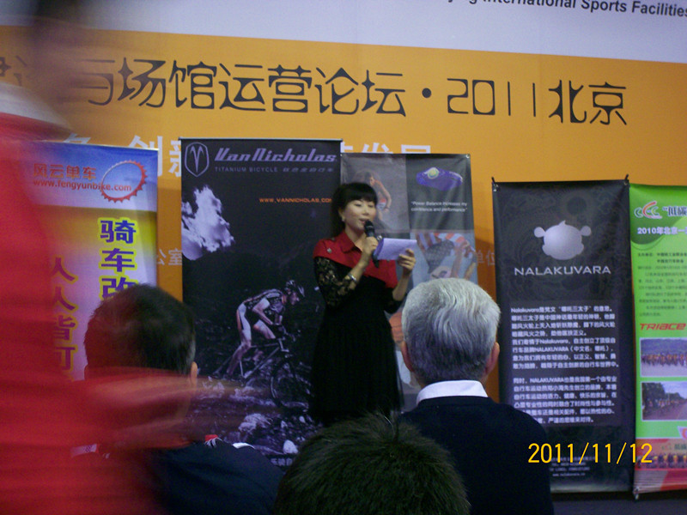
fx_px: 1469
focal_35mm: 74
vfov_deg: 19.9
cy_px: 258
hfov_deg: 26.3
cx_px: 344
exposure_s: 1/8
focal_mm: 12.4
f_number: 4
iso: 160
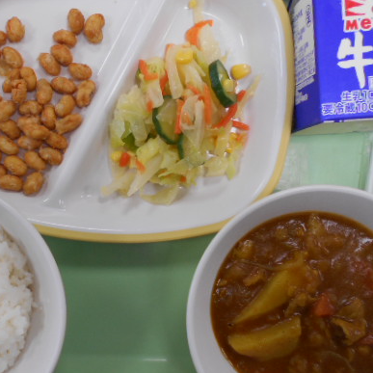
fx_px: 463
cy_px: 192
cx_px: 127
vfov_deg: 43.9
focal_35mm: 38
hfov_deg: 43.3
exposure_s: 1/30
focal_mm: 4.6
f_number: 3.2
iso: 110
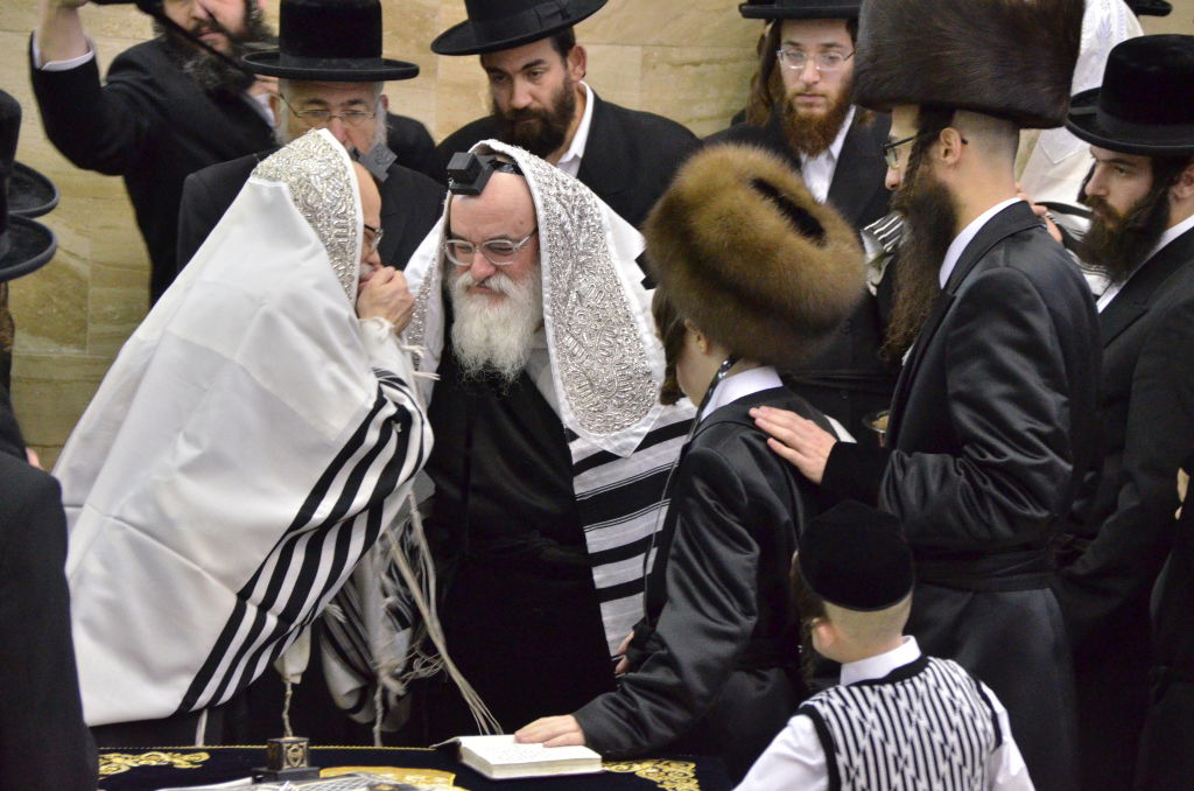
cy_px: 396
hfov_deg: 12.3
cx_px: 597
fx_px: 5560
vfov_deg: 8.1
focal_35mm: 168
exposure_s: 1/100
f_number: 5.6
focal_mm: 112
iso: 3200
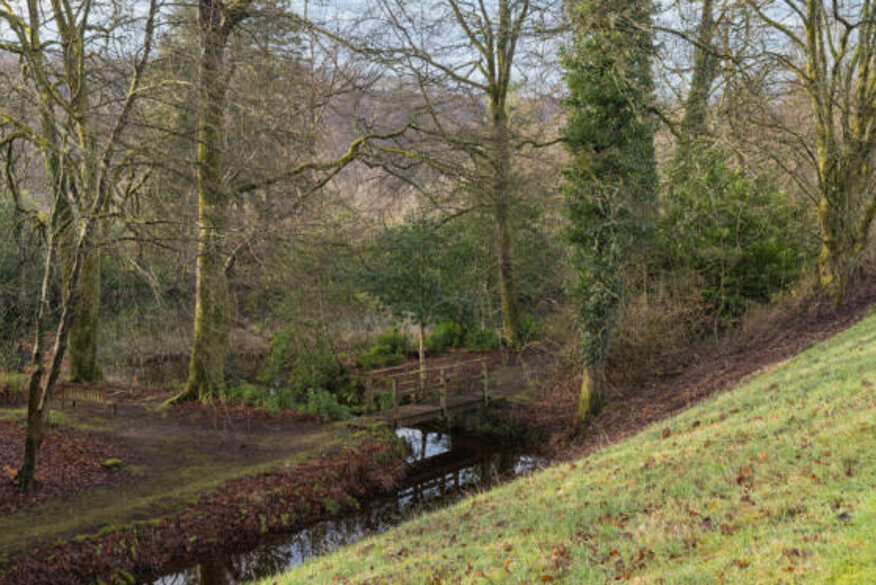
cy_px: 260
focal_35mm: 41
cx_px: 416
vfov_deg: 32.6
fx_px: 998
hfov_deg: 47.4
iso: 1000
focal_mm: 35
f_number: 8
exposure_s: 1/100
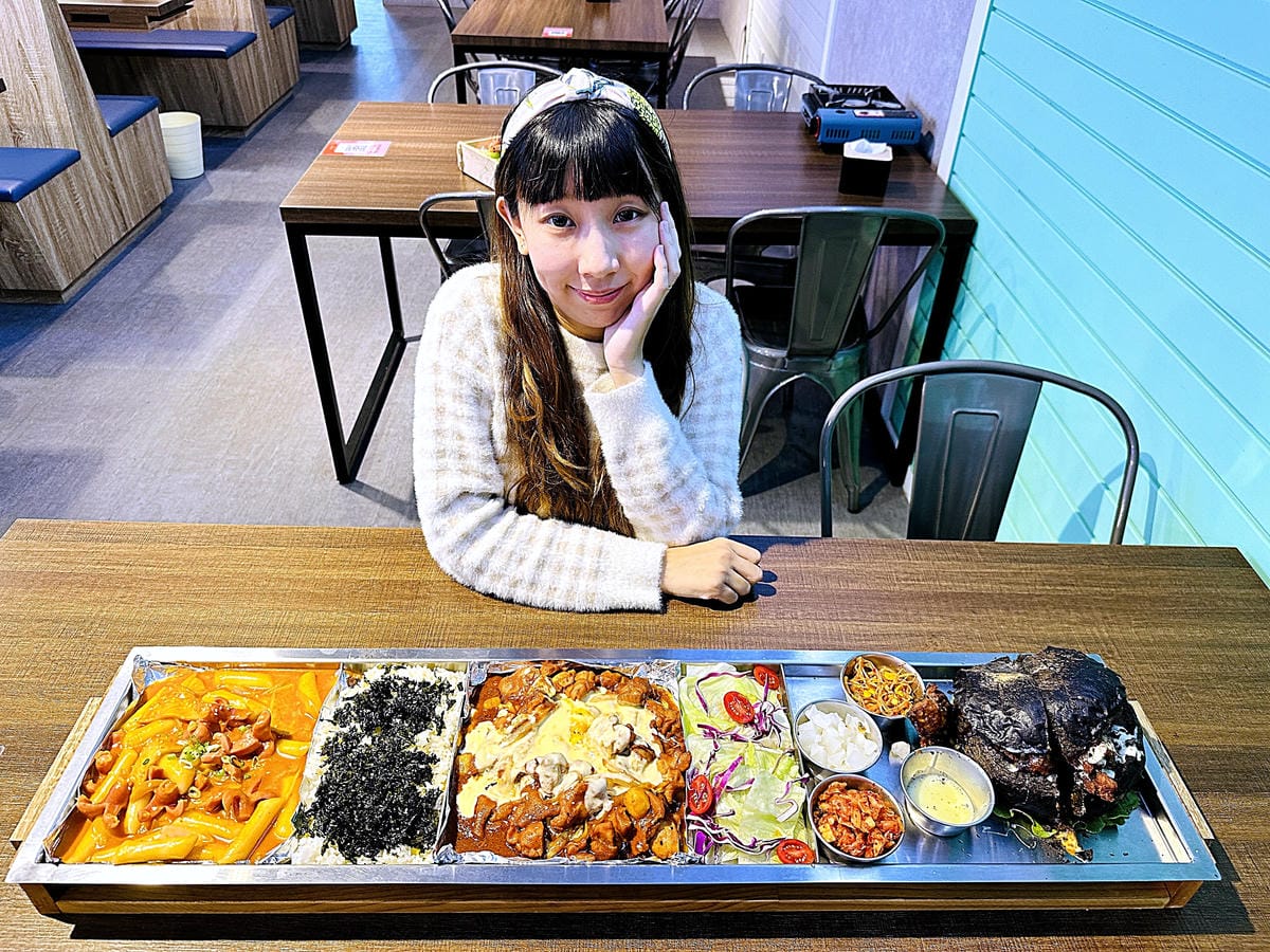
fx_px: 881
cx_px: 635
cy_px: 476
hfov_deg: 71.6
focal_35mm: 24
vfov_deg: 56.8
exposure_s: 1/60
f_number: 1.78
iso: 160
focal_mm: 6.86
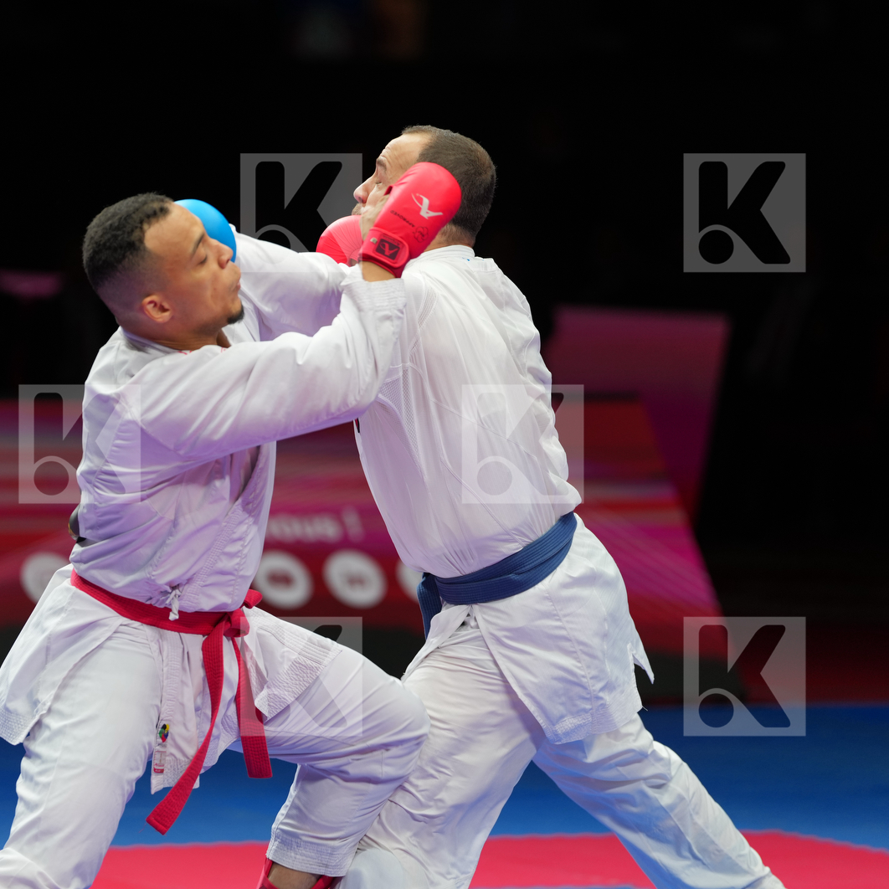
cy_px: 444
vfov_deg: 6.8
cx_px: 301
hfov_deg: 6.8
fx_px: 7438
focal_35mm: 256
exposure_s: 1/1000
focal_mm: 200
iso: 500
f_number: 2.8
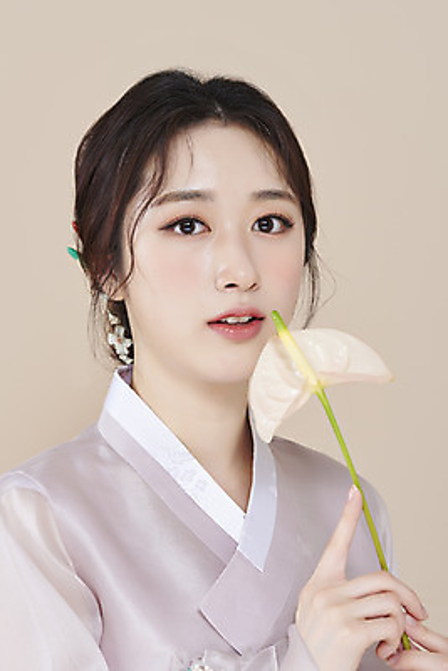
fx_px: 1958
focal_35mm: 105
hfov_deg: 13.1
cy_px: 336
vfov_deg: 19.4
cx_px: 224
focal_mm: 105
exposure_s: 1/125
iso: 64
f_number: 11
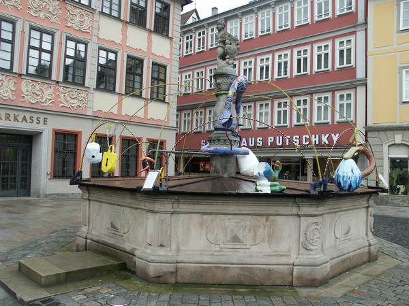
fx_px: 354
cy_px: 153
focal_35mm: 30
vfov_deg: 46.8
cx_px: 204
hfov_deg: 60.0
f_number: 3.5
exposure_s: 1/90
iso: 100
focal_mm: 7.81
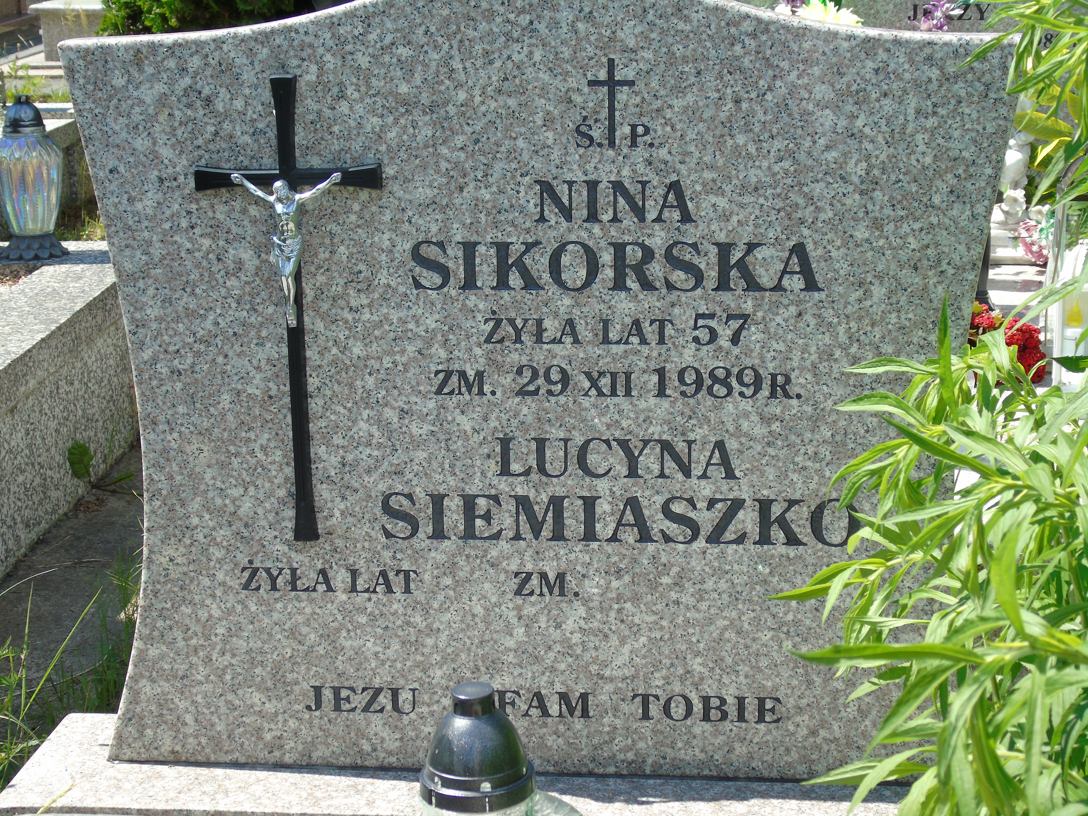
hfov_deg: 27.4
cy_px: 408
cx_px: 544
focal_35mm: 71
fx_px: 2232
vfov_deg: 20.7
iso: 80
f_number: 4.7
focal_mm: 13
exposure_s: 1/200
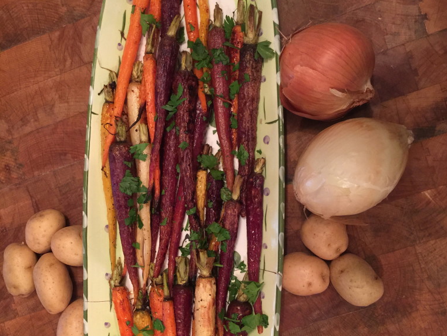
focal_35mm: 39
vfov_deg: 36.4
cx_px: 224
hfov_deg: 47.9
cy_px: 224
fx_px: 504
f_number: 2.2
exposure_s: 1/15
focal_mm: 4.15
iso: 100
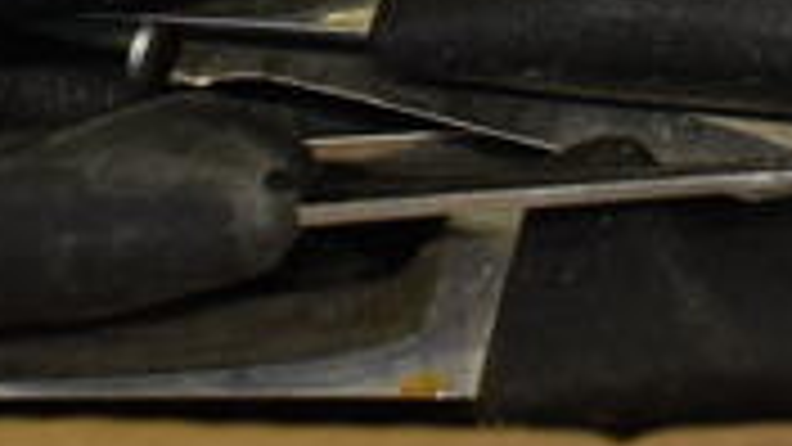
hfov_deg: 21.4
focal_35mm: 98
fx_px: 2058
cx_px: 693
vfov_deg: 11.6
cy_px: -302
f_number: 3.5
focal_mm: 18
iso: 400
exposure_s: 1/30
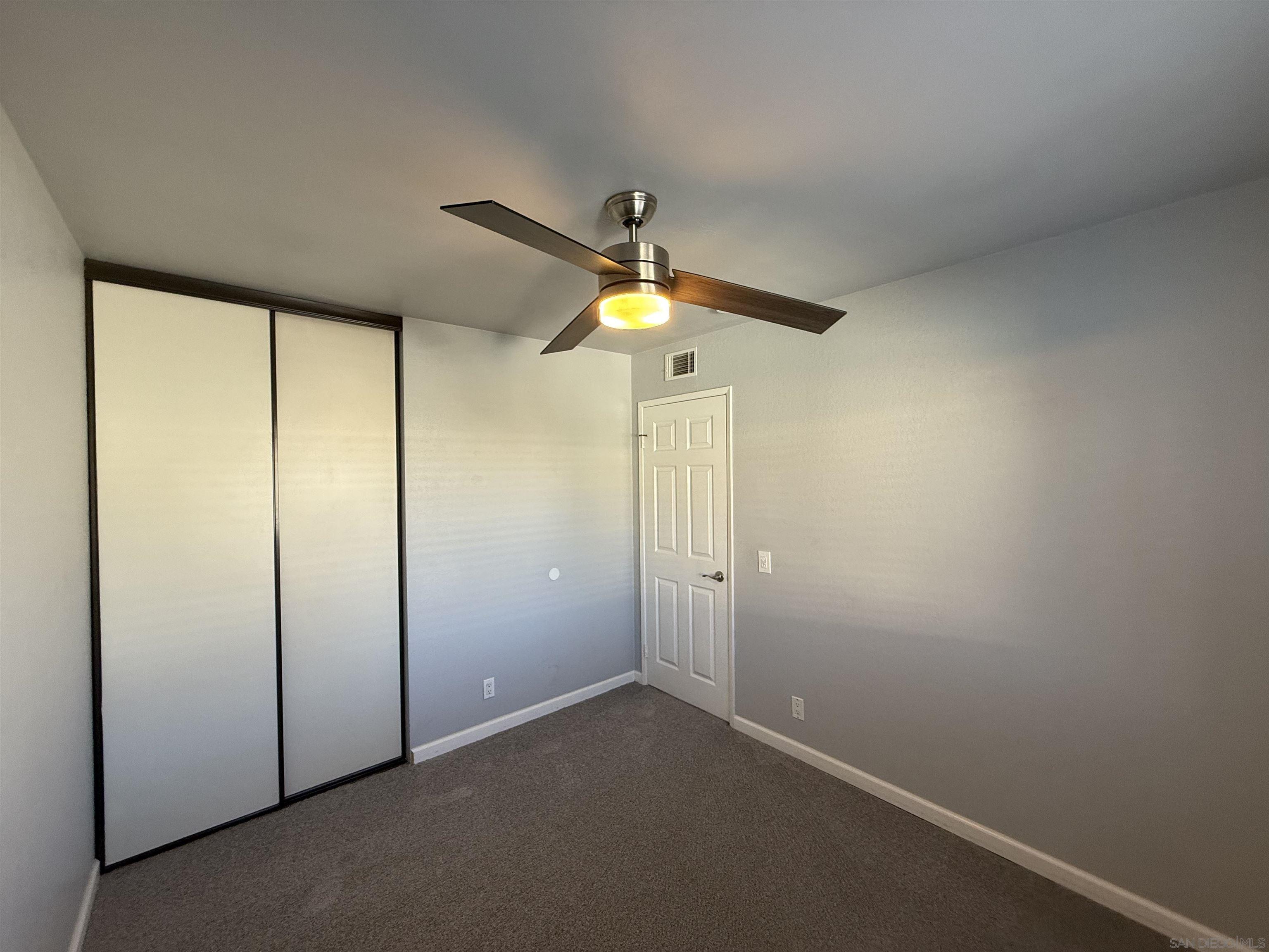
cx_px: 634
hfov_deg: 102.1
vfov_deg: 85.7
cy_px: 476
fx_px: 513
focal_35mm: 14
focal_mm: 2.22
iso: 160
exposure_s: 1/60
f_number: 2.2
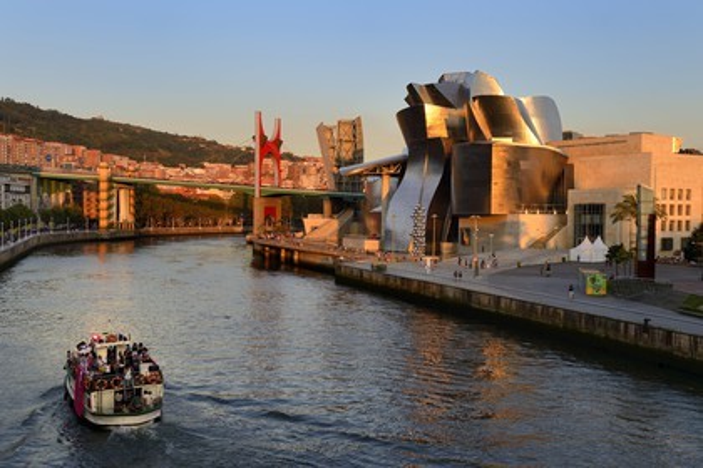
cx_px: 352
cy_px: 234
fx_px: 820
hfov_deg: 46.4
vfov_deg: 31.9
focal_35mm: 42
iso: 200
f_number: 6.3
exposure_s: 1/160
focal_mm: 42
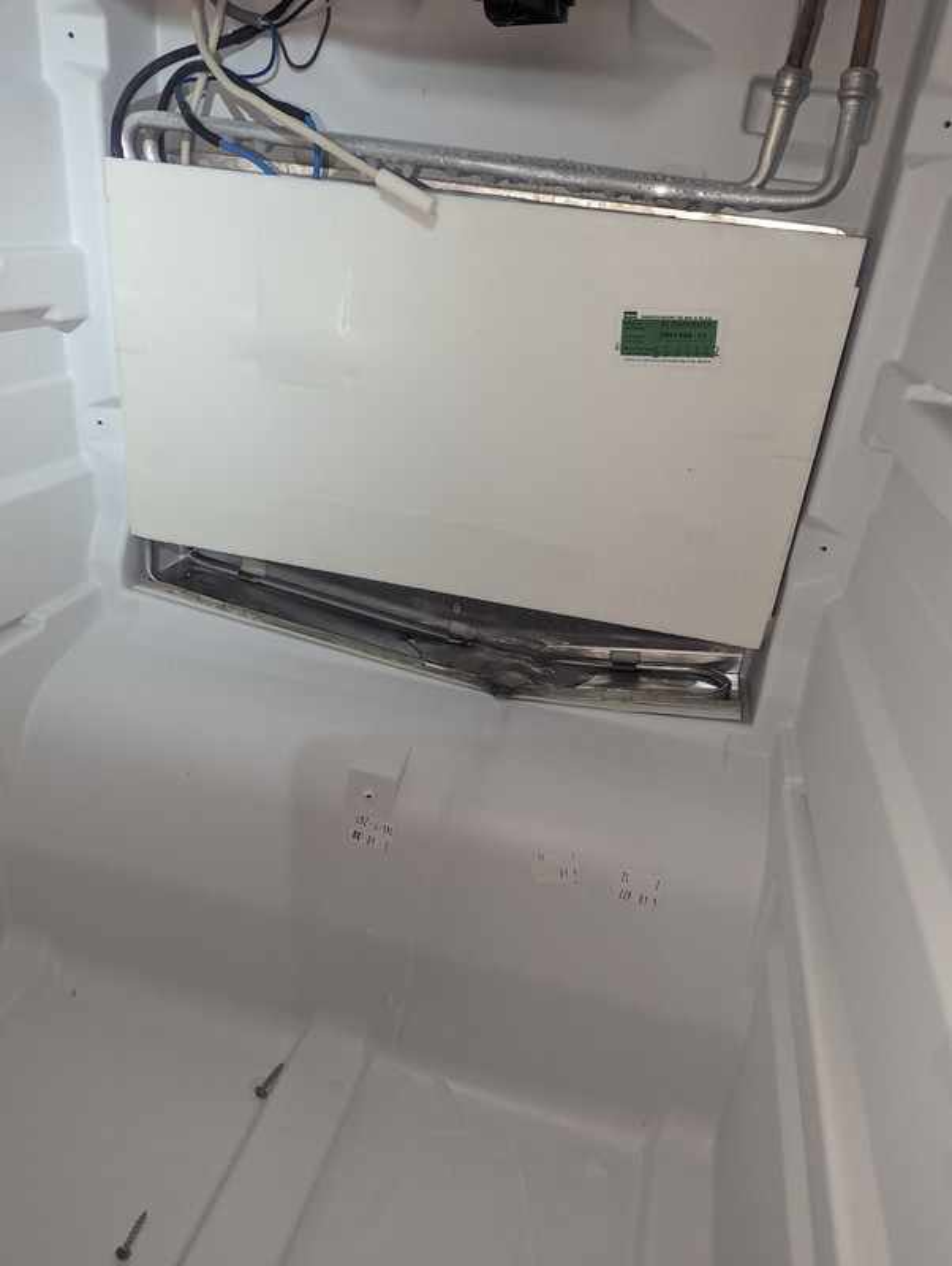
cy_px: 633
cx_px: 476
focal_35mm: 24
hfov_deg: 56.9
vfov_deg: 71.5
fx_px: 878
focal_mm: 6.81
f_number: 1.85
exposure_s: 1/539
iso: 654
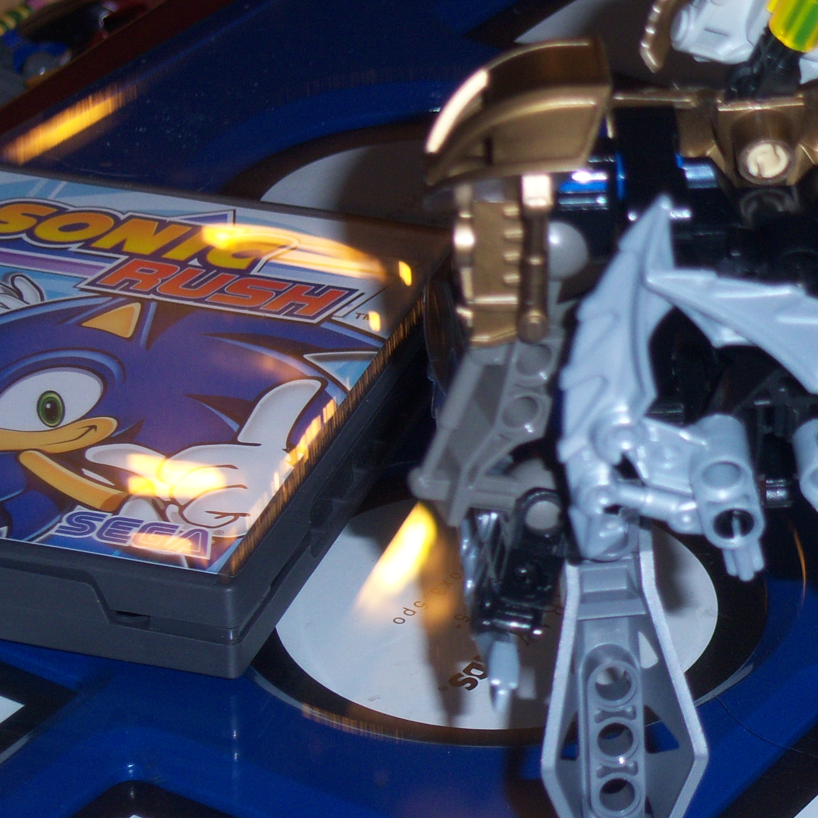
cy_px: 496
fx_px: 4411
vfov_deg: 10.6
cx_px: 835
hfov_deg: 10.5
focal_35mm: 165
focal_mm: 17.1
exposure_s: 1/80
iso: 80
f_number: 4
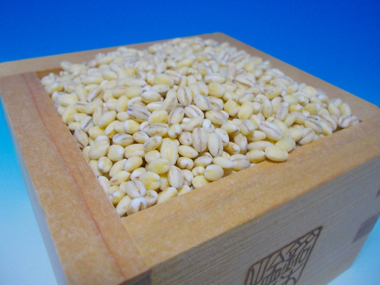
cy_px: 142
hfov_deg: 61.7
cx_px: 190
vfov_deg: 48.2
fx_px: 318
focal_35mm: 29
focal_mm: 4.1
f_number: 3.3
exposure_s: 1/30
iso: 80
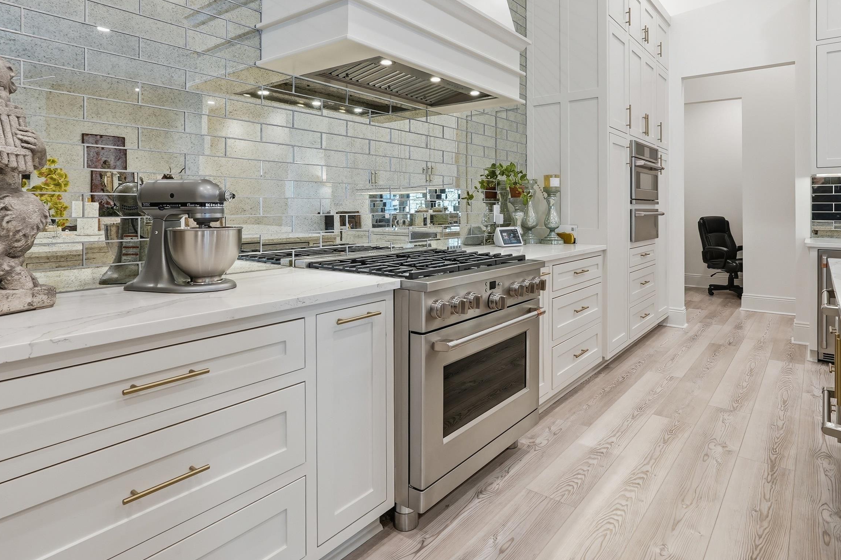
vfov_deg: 58.7
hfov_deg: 81.0
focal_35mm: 21
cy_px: 208
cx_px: 459
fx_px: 491
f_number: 9
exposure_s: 1/25
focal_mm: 16
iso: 250
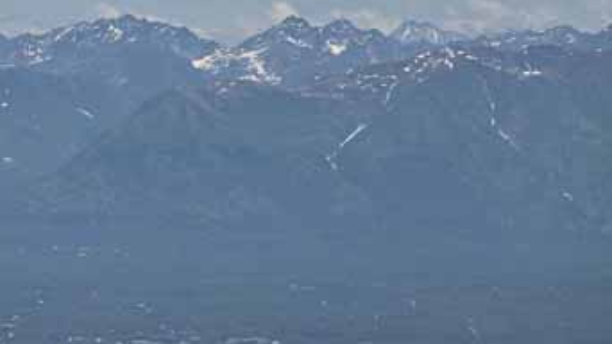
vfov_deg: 4.1
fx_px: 4769
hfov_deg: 7.3
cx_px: -72
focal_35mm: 294
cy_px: 106
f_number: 6.3
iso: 100
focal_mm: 120
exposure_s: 1/1600
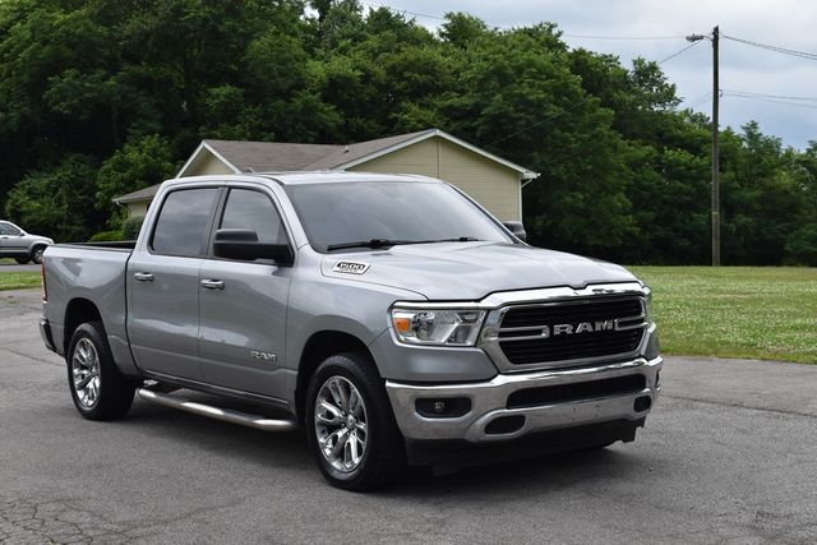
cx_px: 408
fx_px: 1294
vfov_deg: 23.8
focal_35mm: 57
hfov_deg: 35.0
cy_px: 272
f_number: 8
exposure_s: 1/250
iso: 140
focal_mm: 38
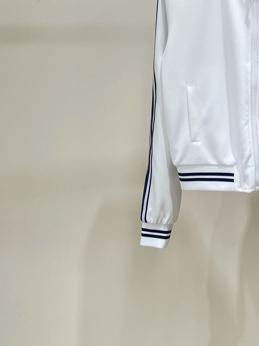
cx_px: 263
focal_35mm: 56
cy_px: 91
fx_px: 559
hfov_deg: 24.8
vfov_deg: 33.7
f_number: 1.6
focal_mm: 5.1
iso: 32
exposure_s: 1/155
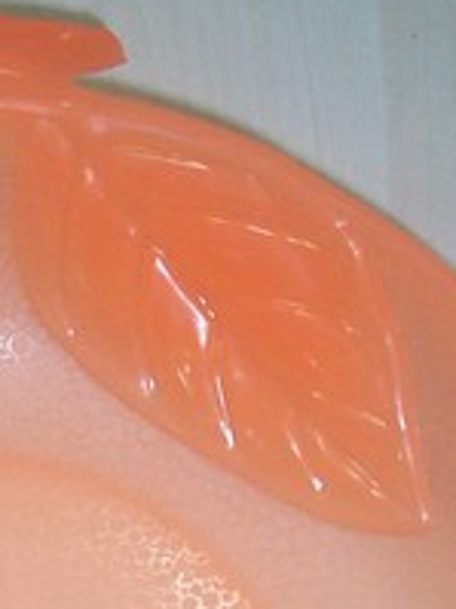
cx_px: -28
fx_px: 2180
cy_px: 785
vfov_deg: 15.2
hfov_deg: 11.8
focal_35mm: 124
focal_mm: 5.6
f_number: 2.8
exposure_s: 1/60
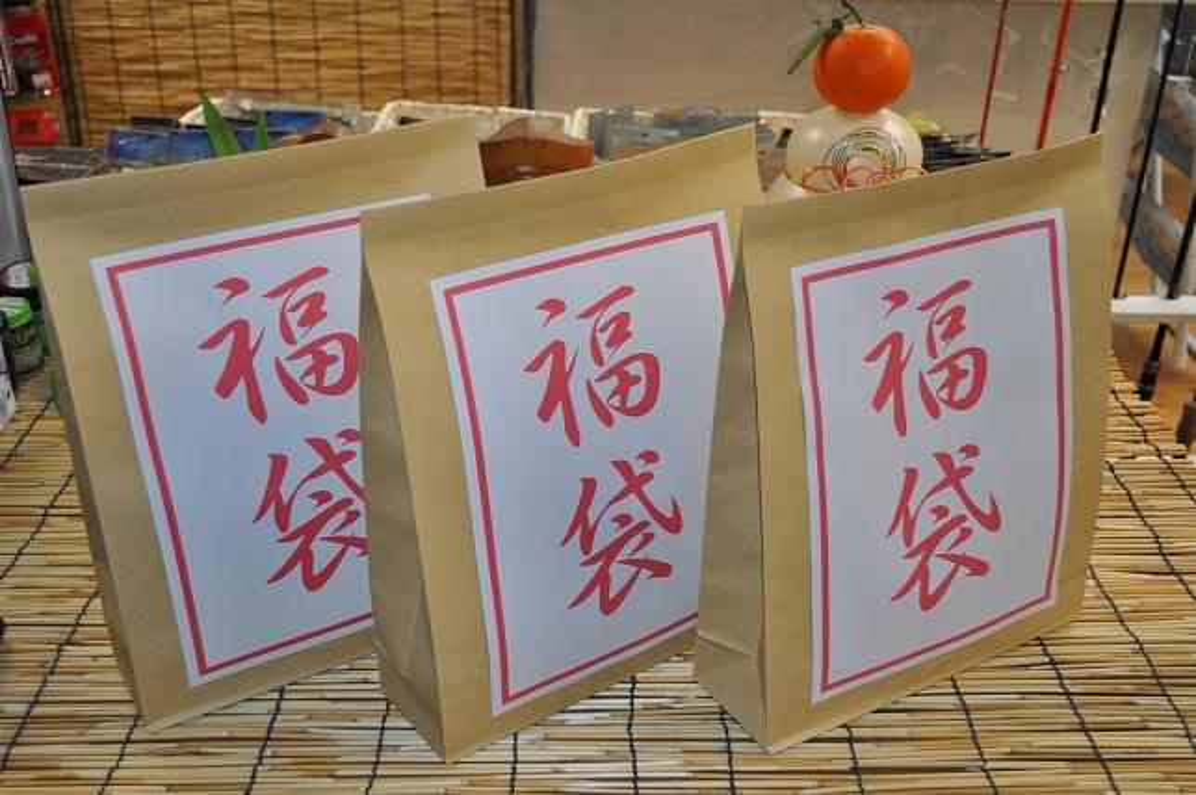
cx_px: 598
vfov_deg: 36.8
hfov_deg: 53.2
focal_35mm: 36
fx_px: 1195
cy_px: 398
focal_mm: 24
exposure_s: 1/60
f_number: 4
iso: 560
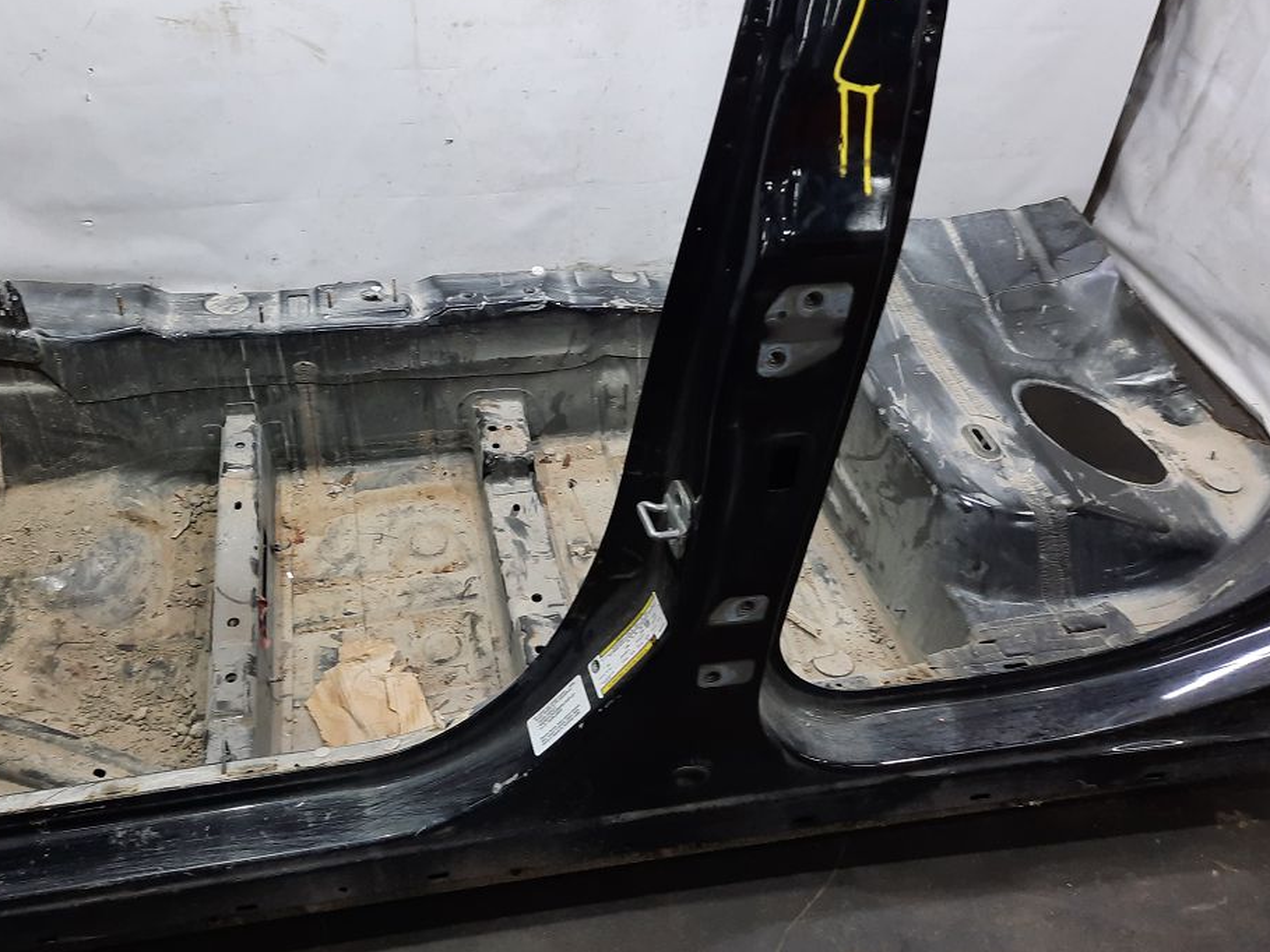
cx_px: 510
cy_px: 385
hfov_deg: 55.0
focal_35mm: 33
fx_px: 1211
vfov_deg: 42.8
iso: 160
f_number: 2
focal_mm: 4.6
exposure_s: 1/50
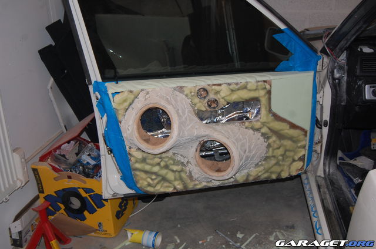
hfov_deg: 46.5
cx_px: 188
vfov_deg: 31.8
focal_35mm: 42
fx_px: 438
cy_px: 124
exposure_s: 1/60
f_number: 4.2
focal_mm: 28
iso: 400
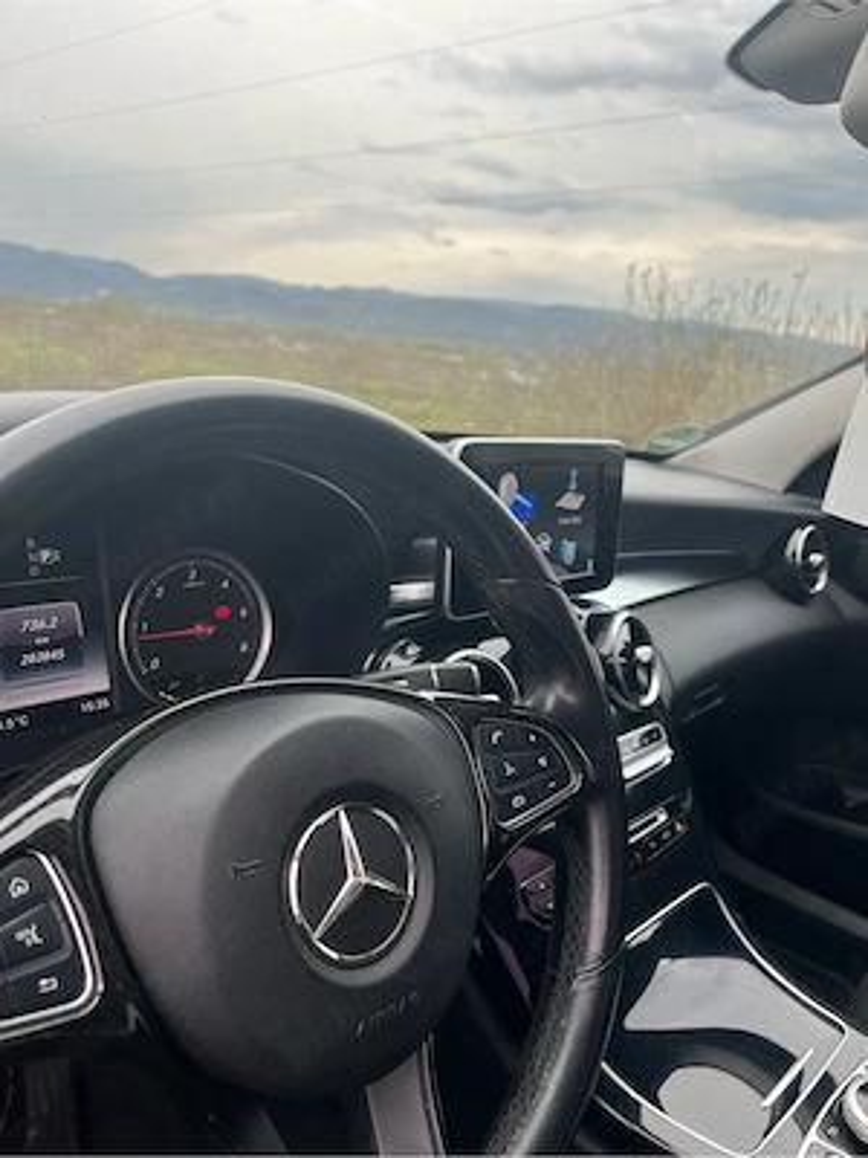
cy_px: 579
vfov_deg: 67.3
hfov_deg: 53.1
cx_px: 434
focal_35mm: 26
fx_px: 869
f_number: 1.6
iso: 50
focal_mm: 5.1
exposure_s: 1/413
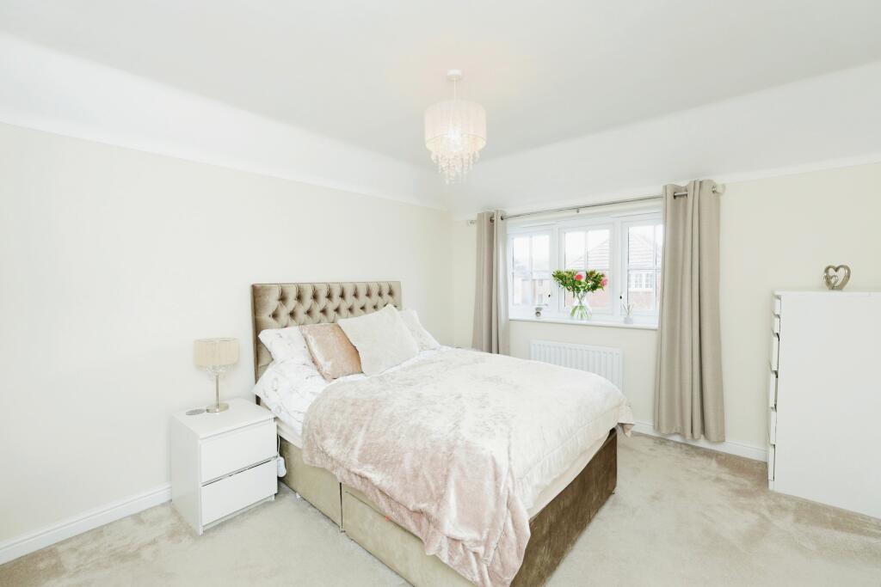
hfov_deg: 100.4
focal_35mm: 15
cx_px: 440
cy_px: 294
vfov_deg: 77.3
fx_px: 367
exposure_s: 1/60
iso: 320
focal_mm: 10
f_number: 4
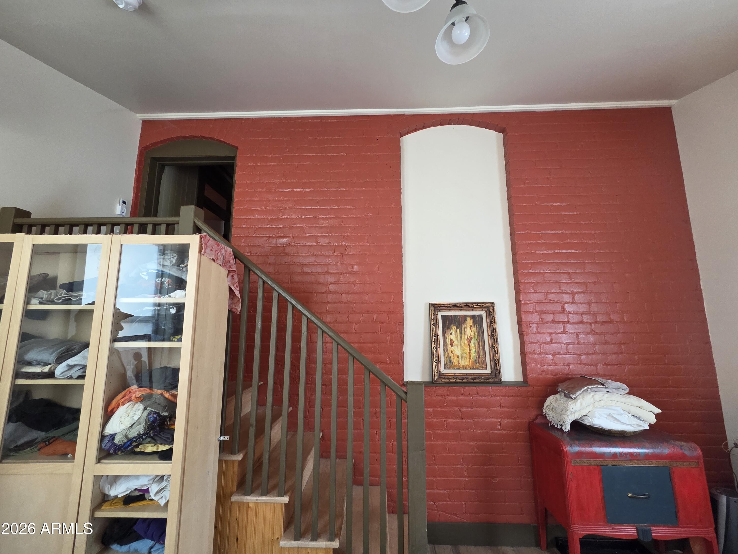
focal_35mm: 13
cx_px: 369
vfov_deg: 89.9
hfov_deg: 106.2
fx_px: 277
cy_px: 277
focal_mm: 2.2
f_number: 2.2
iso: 200
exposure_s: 1/60
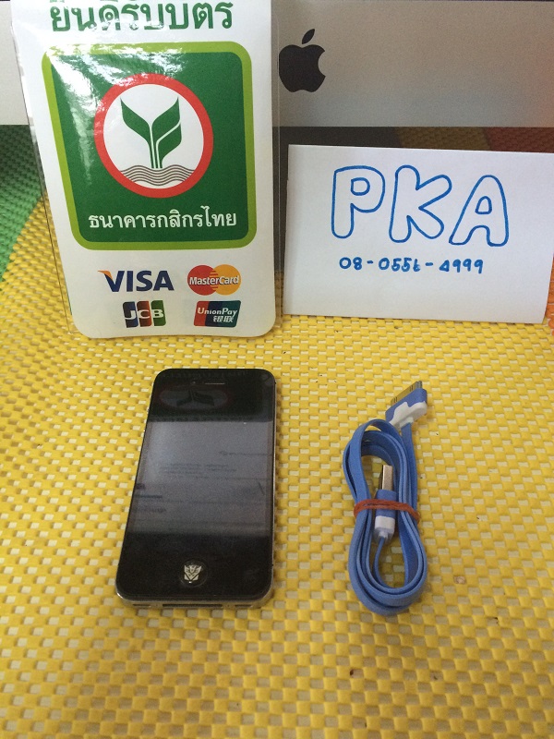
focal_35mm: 29
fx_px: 619
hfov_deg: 48.2
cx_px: 277
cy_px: 370
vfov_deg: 61.7
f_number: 2.2
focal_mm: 4.15
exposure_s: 1/33
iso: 250
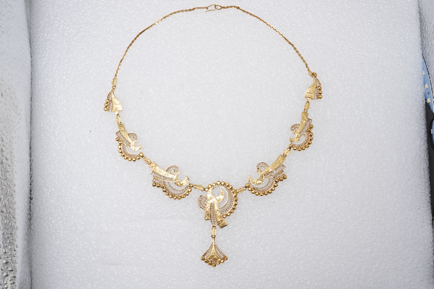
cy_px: 144
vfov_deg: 29.9
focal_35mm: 45
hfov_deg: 43.6
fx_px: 543
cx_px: 217
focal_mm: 30
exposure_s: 1/125
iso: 500
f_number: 22
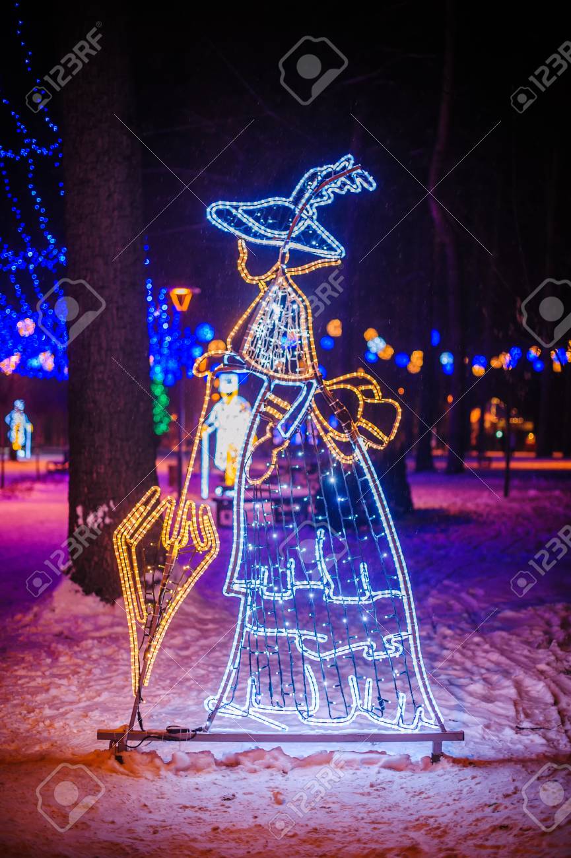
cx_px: 286
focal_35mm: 50
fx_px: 1191
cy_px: 429
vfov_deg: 39.6
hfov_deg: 27.0
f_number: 2
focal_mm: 50
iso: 800
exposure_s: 1/80
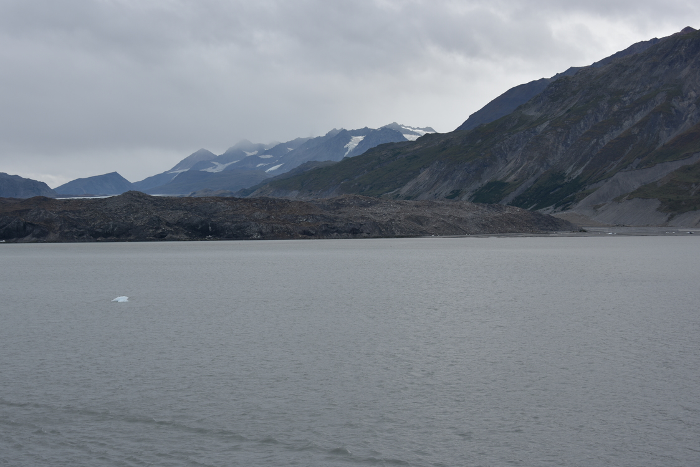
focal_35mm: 57
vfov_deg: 23.8
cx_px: 302
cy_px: 214
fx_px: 1108
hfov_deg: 35.0
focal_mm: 50
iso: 100
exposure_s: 1/200
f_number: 7.1
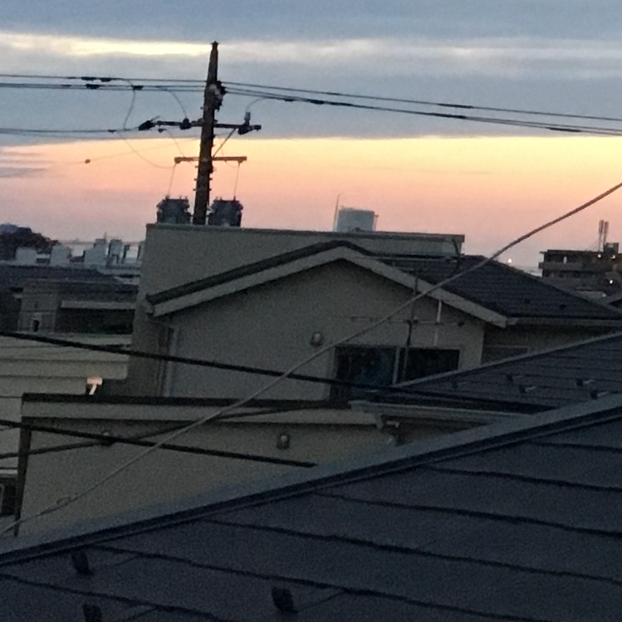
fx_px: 2805
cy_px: -219
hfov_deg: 10.8
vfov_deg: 12.2
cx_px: 1471
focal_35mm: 138
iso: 160
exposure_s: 1/30
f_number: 2.2
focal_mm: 4.15
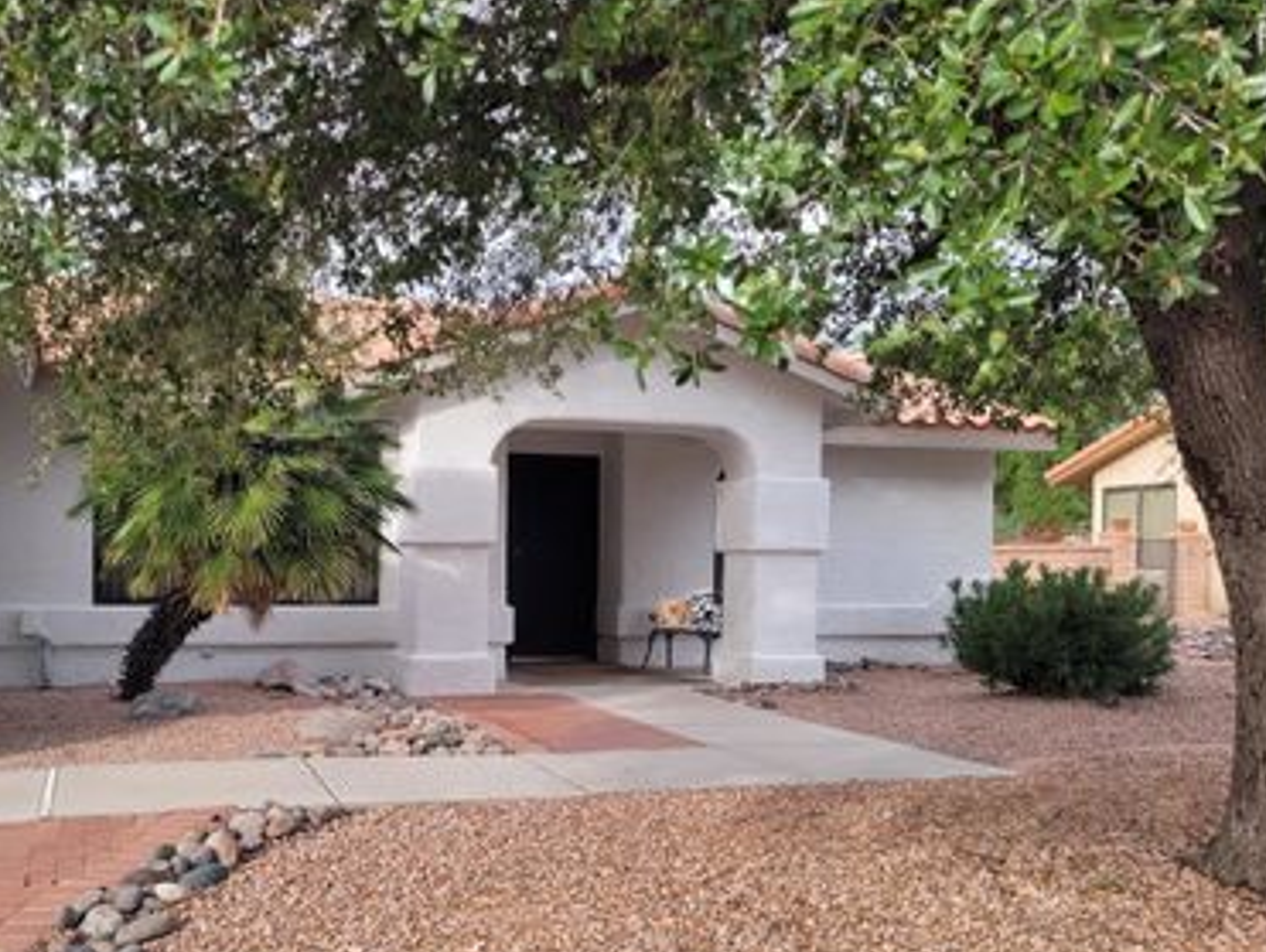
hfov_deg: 52.0
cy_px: 599
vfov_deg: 40.5
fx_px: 1281
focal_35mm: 35
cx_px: 467
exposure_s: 1/603
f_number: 1.8
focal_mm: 5.4
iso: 40
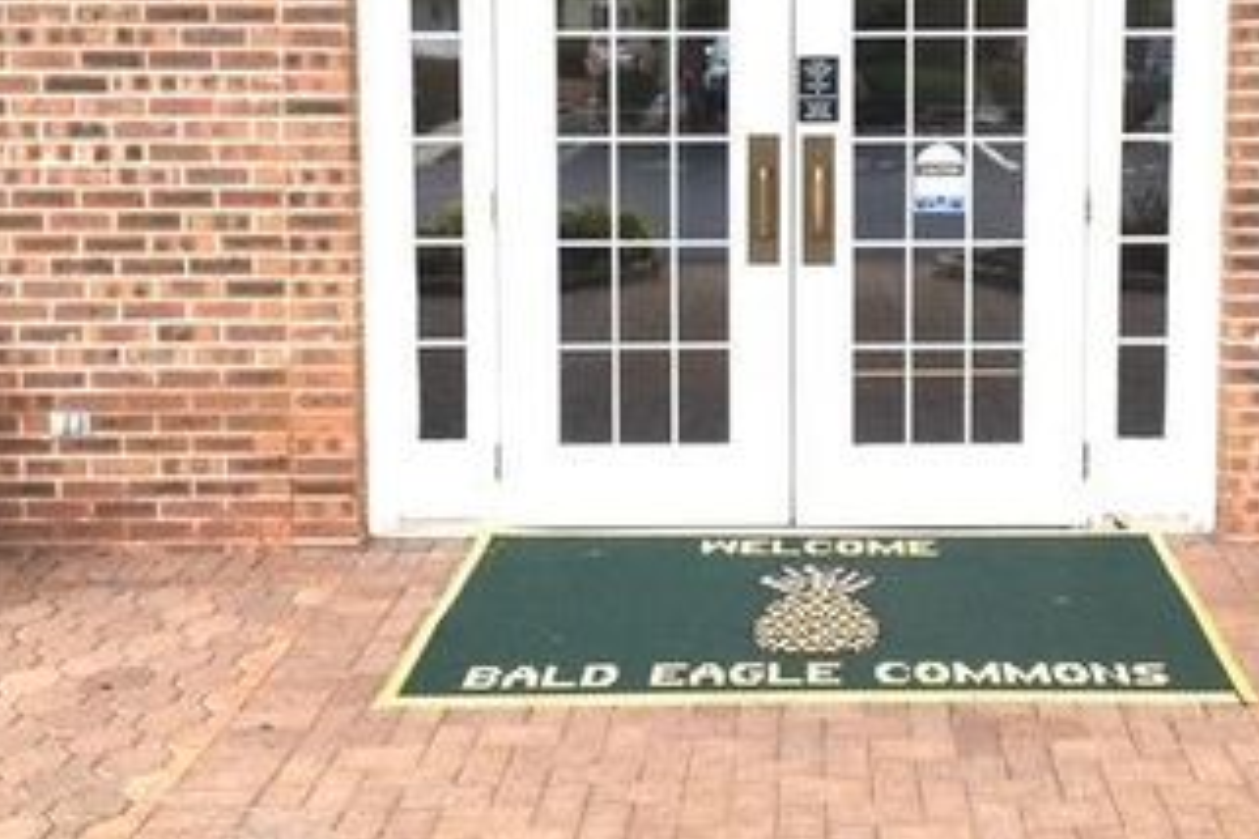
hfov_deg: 41.5
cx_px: 816
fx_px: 1644
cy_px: 198
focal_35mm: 47
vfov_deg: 28.2
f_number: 2.2
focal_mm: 4.15
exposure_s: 1/506
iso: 25
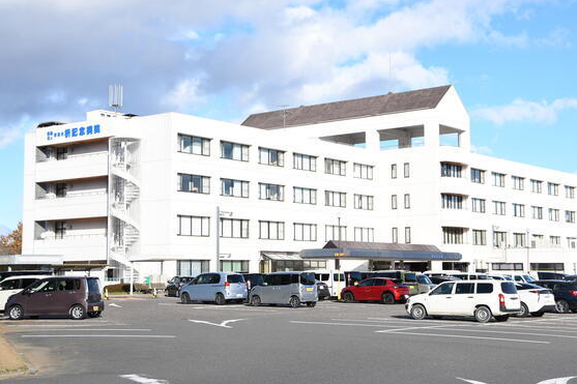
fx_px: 897
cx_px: 277
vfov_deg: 24.2
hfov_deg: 35.6
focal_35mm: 56
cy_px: 186
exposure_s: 1/640
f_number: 13
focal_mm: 35
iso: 640
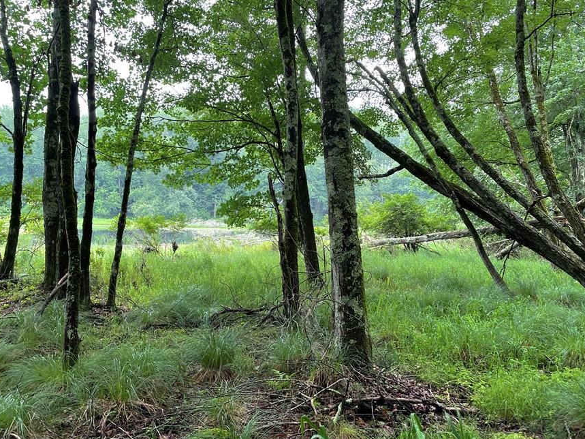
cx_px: 328
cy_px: 218
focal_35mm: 31
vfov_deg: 45.4
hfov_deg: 58.2
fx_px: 524
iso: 100
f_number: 1.6
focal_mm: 4.2
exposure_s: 1/121
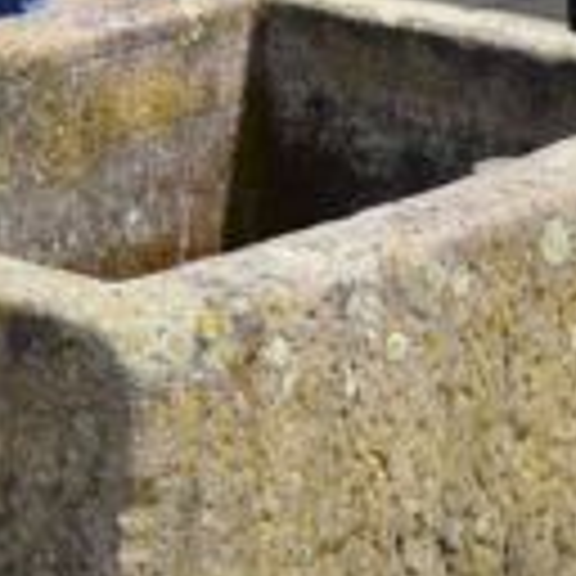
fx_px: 3803
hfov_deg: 8.5
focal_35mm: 202
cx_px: -232
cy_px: -693
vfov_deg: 8.1
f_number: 9
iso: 200
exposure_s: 1/320
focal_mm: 34
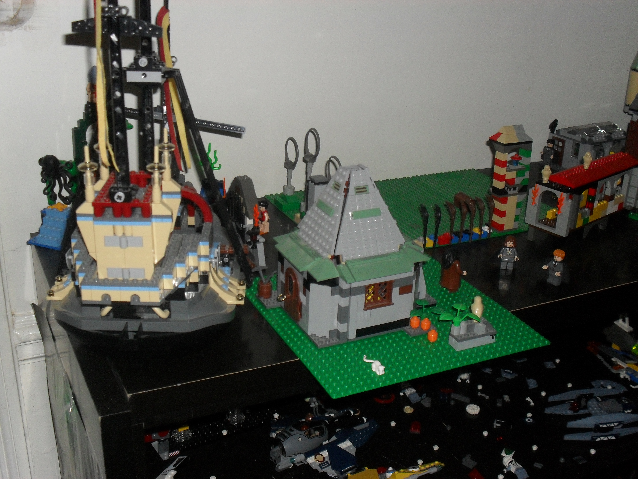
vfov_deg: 34.3
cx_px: 319
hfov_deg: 44.8
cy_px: 240
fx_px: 774
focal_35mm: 42
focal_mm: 7.5
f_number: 3.6
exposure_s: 1/45
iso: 200
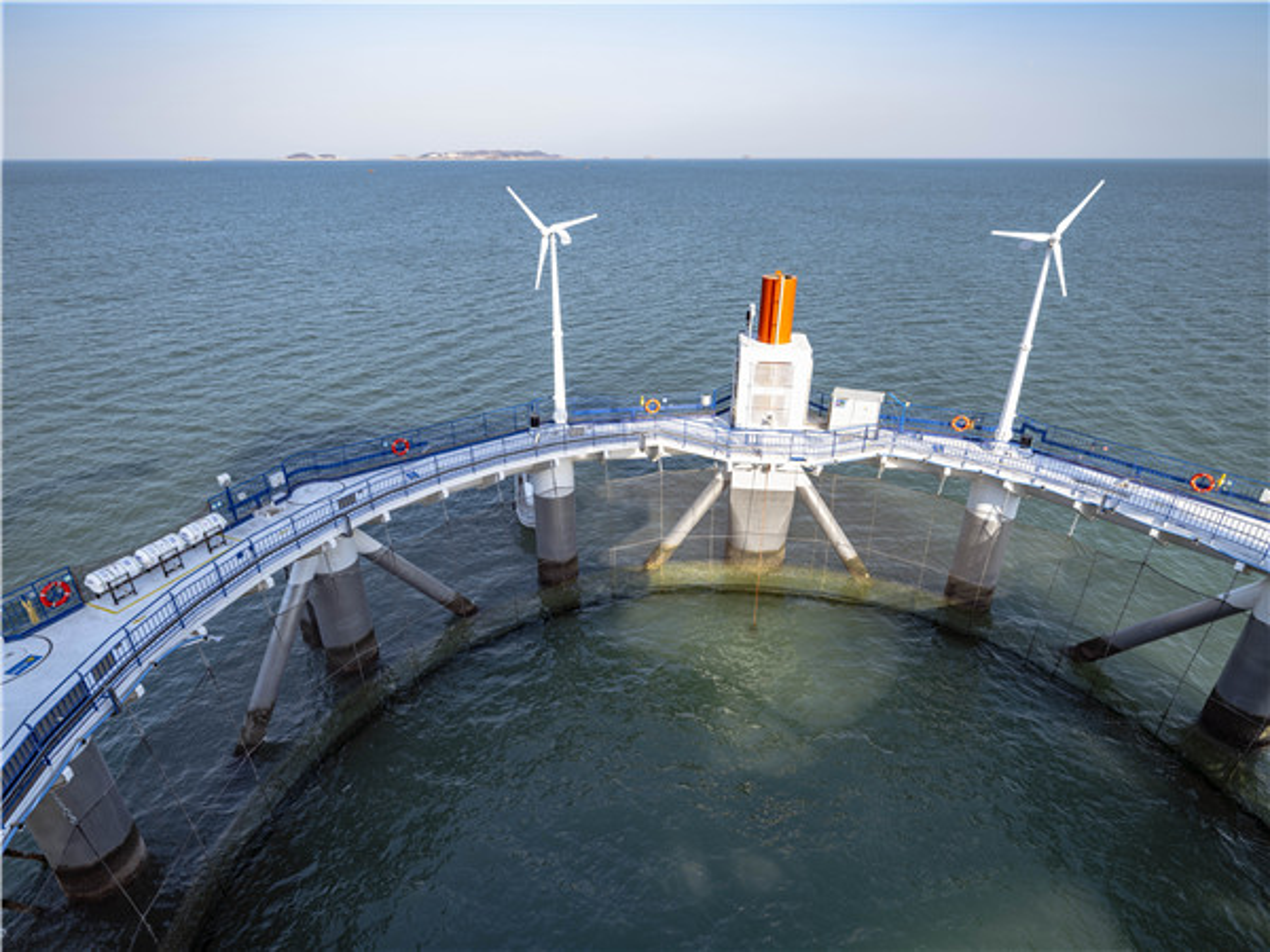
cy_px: 476
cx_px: 635
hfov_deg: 87.8
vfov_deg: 71.6
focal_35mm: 18
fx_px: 660
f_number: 8
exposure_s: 1/40
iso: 50
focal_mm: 23
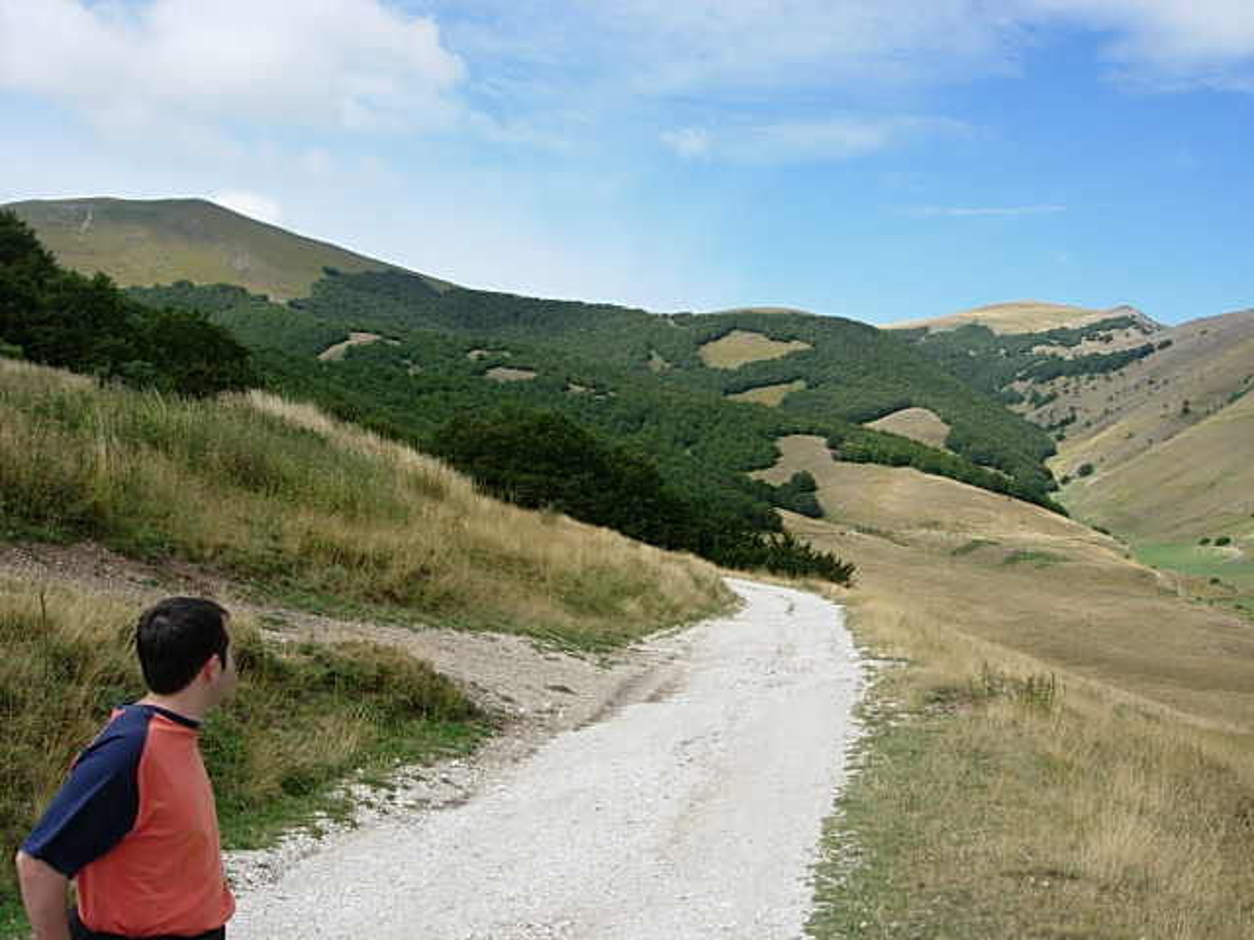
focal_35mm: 38
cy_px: 470
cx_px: 627
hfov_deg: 49.0
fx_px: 1377
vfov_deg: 37.7
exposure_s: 1/645
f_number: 4.8
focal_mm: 7.8
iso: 64
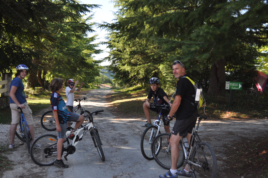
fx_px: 357
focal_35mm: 48
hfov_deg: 41.2
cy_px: 89
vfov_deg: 28.0
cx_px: 134
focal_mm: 32
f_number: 4.8
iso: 720
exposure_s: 1/1000
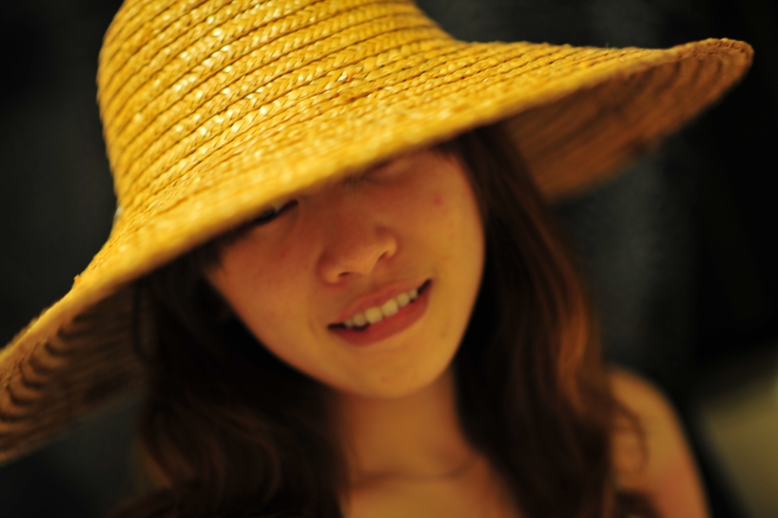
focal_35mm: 85
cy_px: 259
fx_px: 1835
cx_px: 389
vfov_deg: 16.0
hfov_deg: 23.9
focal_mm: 85
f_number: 1.4
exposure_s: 1/15
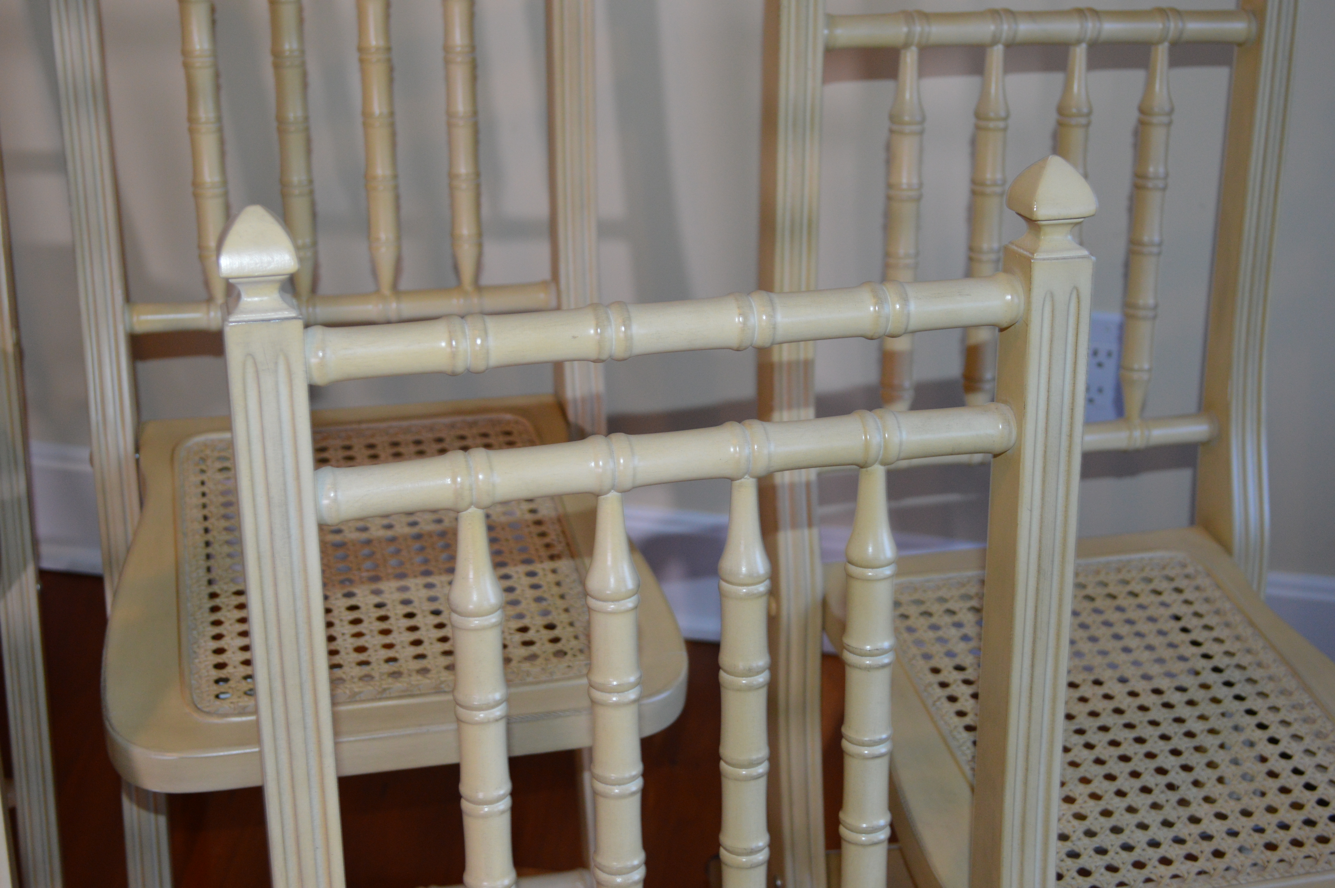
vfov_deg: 28.0
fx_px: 1778
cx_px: 668
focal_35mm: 48
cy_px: 444
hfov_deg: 41.1
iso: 720
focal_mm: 32
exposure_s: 1/60
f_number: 4.8
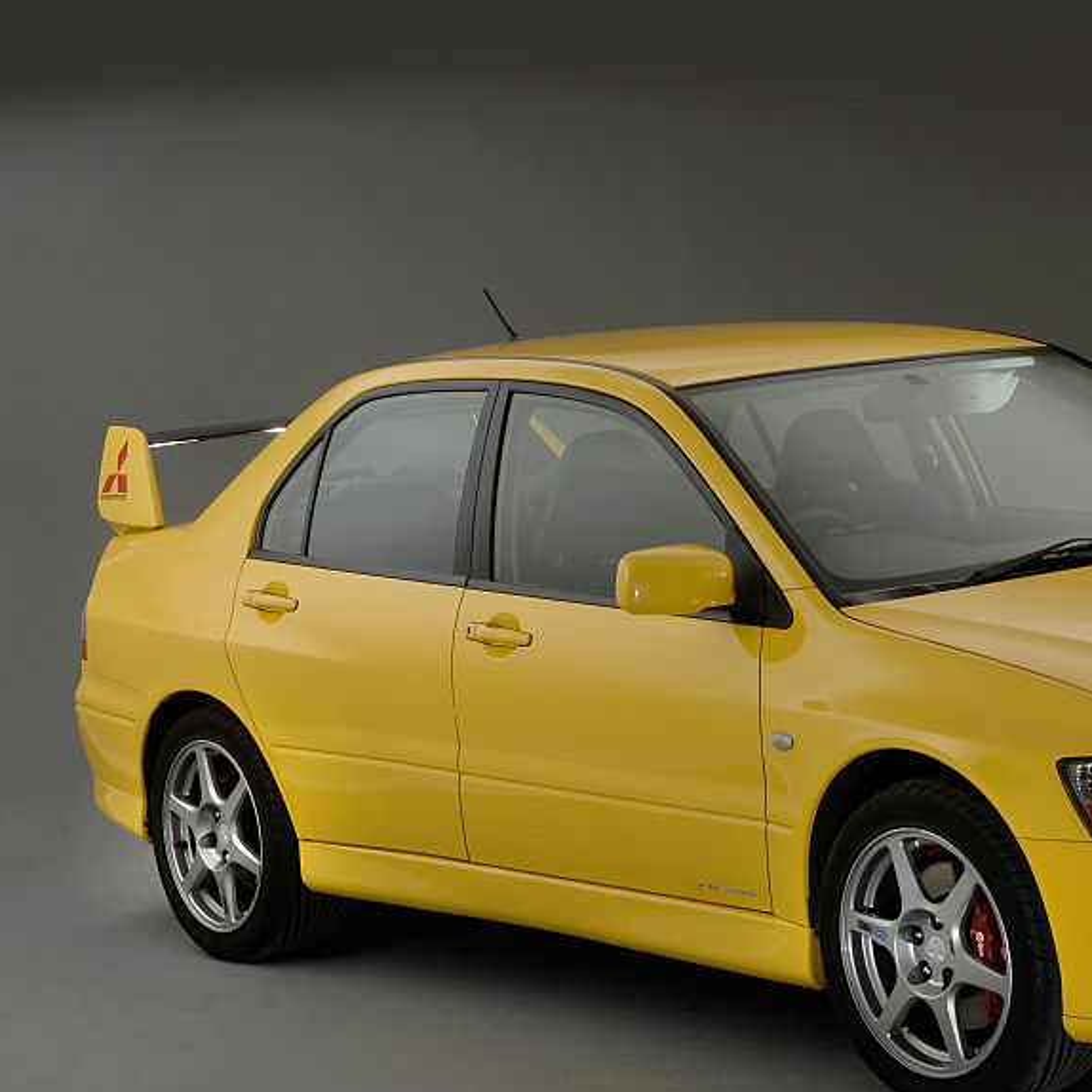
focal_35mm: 100
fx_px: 3569
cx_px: 909
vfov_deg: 17.4
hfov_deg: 17.2
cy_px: 559
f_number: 16
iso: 100
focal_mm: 44
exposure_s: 1/160
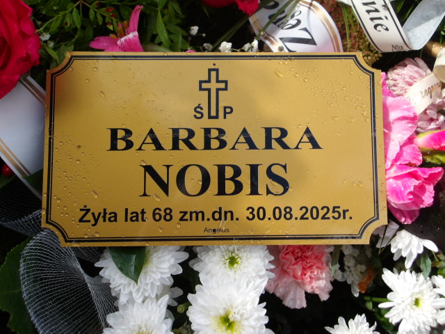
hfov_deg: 54.0
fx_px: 437
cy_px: 167
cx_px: 222
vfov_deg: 41.8
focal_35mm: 34
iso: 100
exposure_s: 1/78
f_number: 11.6
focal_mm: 6.1
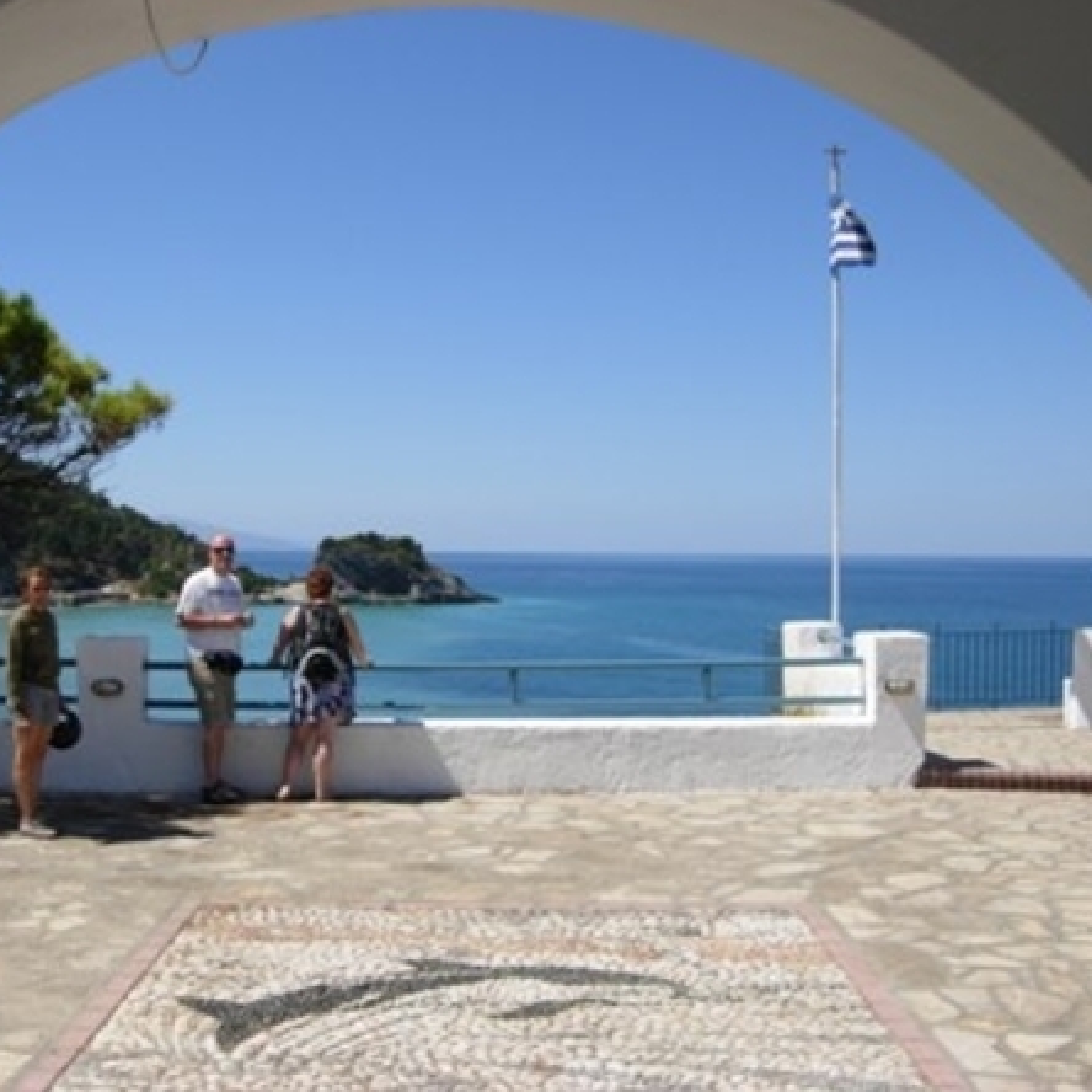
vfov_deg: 39.2
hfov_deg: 39.0
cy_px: 541
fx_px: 1535
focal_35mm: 43
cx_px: 428
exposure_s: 1/352
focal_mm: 7.5
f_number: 6.8
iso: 50
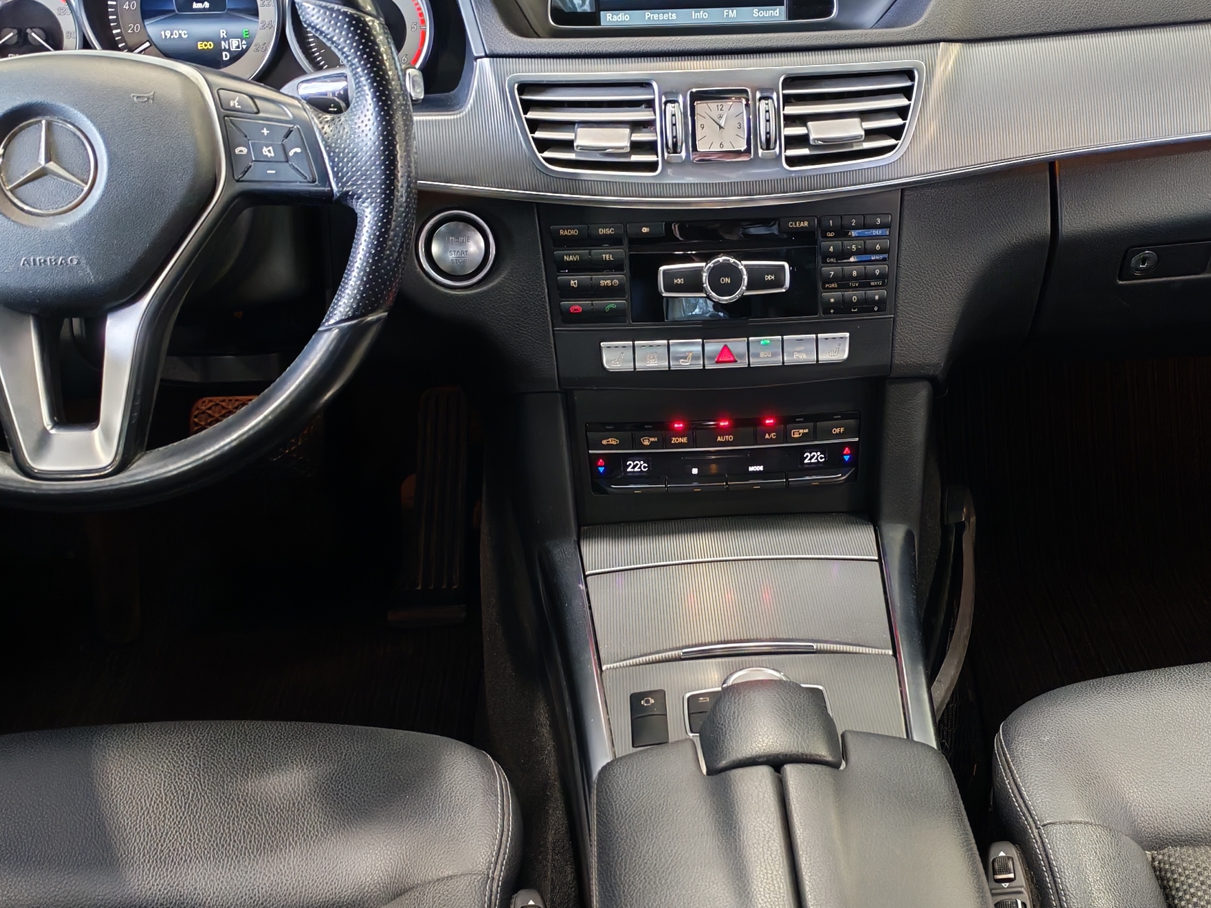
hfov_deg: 36.7
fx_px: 1819
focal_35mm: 52
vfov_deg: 28.0
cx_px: 705
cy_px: 513
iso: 800
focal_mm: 6.12
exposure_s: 1/50
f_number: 1.9
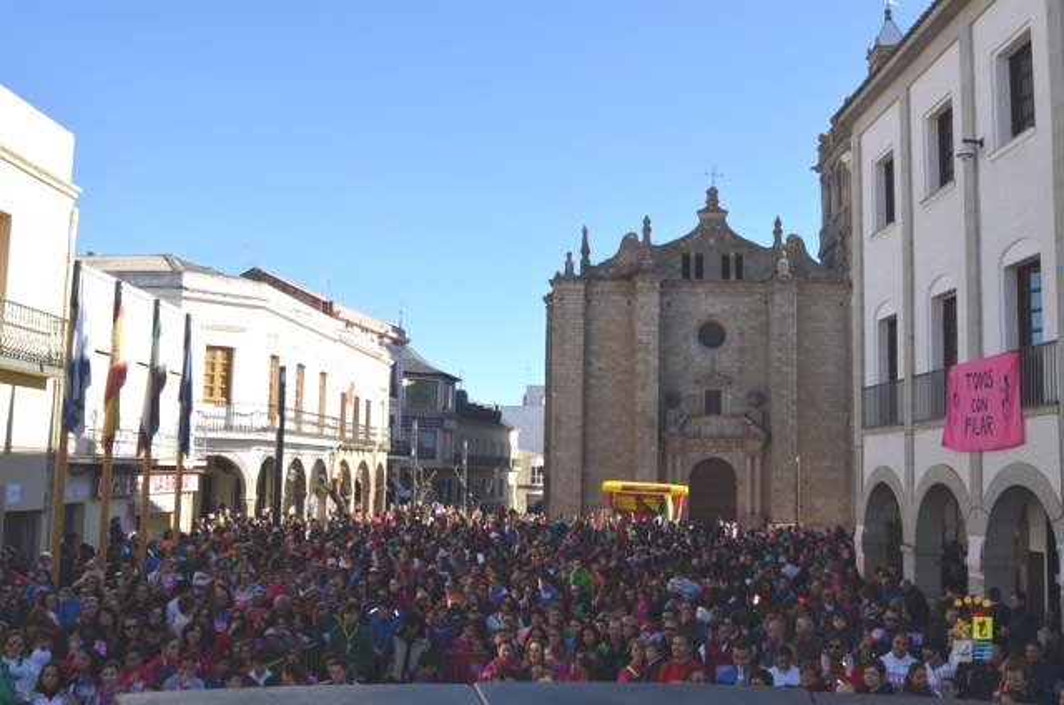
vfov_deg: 38.2
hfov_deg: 55.2
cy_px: 352
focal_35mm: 34
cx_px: 532
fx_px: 1018
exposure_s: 1/200
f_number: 9
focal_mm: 23
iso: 100
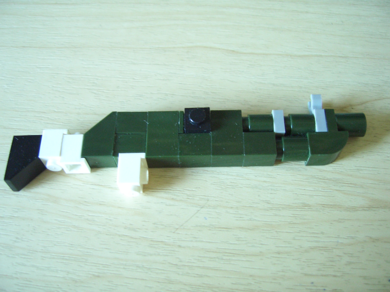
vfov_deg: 36.8
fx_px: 439
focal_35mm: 39
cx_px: 195
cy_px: 146
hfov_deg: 47.9
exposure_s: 1/13
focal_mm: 8
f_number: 2.8
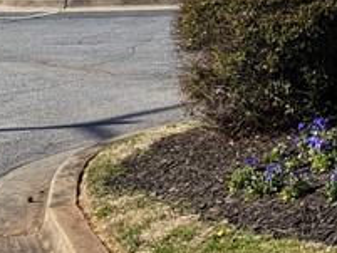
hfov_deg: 14.0
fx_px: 1188
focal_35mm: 122
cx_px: 645
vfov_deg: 10.9
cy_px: -275
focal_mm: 6.81
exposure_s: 1/1508
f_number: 1.85
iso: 43
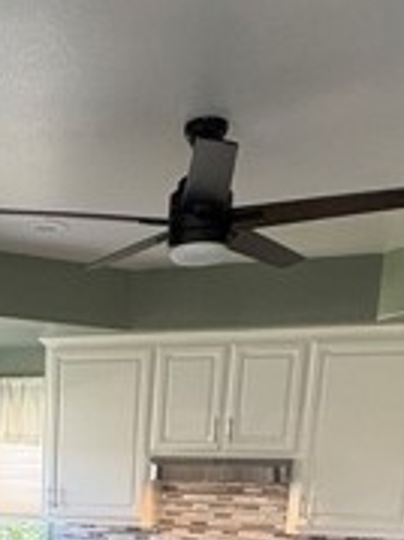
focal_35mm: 50
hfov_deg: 27.7
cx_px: 18
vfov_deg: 31.8
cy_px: 649
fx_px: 779
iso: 320
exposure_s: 1/60
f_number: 2.2
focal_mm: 2.22
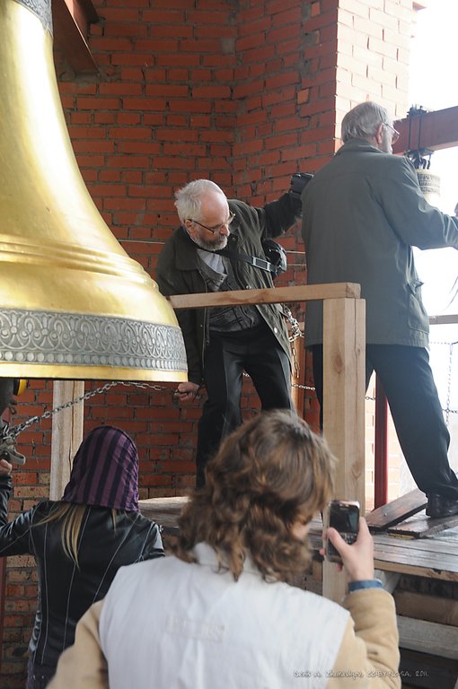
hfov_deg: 25.7
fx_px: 1005
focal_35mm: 52
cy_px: 344
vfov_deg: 37.9
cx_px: 229
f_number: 8
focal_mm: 35
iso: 400
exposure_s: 1/80
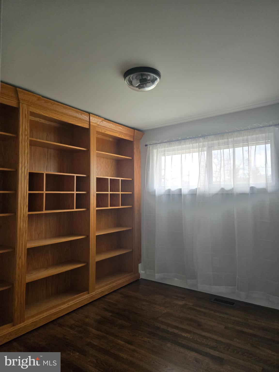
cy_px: 186
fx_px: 247
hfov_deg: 58.9
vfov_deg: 73.9
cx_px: 140
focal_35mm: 23
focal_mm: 5.4
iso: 400
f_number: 1.8
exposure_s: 1/120
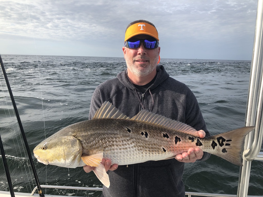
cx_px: 132
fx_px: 213
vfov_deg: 49.7
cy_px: 98
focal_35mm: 28
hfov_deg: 63.4
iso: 20
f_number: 1.8
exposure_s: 1/1245
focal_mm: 3.99
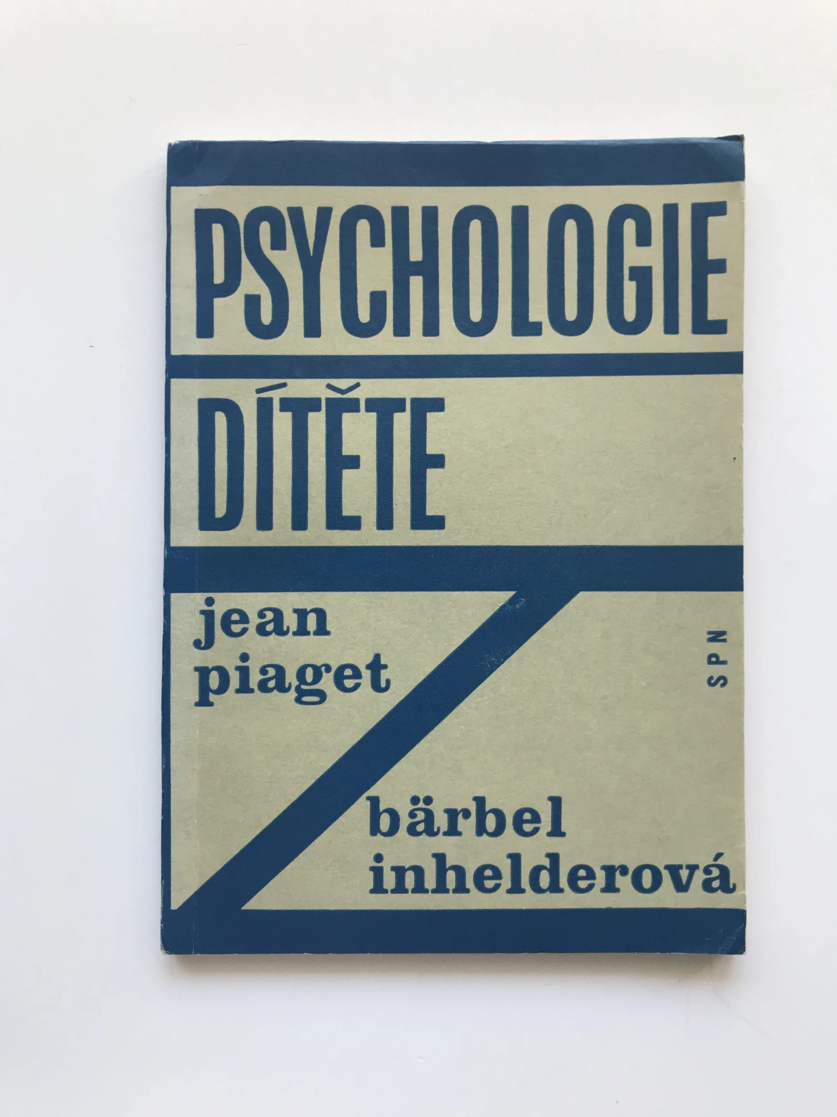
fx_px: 903
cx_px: 418
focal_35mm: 28
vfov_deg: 63.4
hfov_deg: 49.7
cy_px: 558
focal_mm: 3.99
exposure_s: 1/100
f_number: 1.8
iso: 40
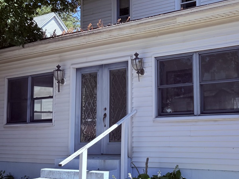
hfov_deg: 31.8
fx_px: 400
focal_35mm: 58
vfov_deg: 25.2
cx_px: 211
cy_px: 71
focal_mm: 6.76
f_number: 1.78
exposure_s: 1/5319
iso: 80
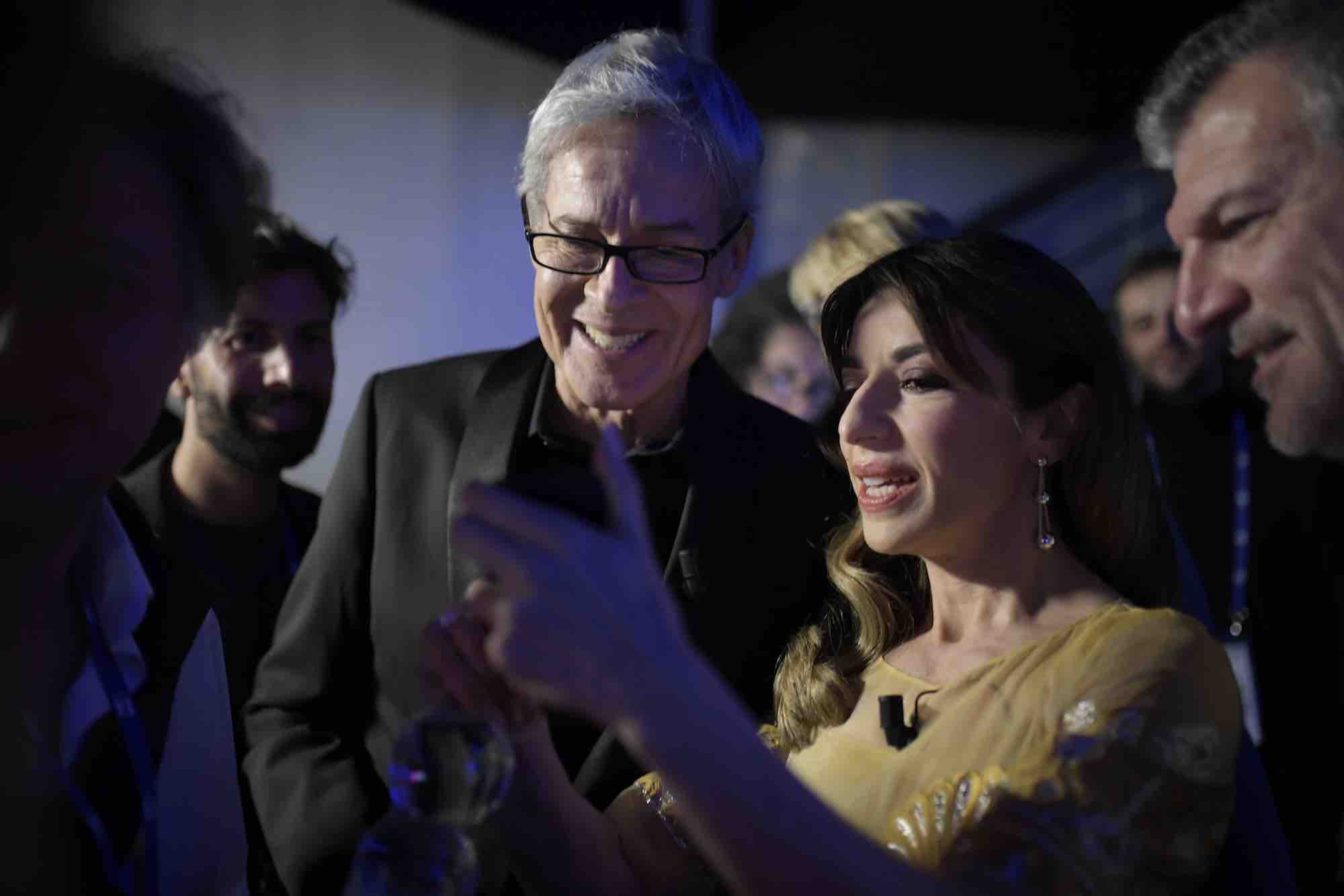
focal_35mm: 35
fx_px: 1306
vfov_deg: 37.8
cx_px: 672
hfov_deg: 54.4
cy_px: 448
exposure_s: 1/100
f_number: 1.4
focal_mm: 35
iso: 2500
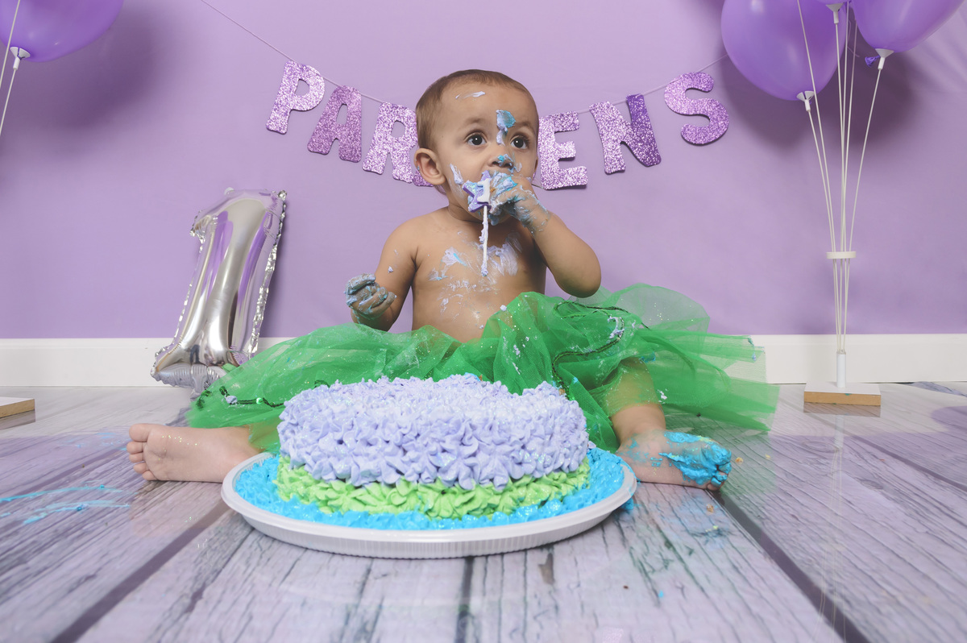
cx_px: 484
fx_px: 725
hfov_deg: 67.4
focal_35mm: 27
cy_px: 322
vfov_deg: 47.9
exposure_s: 1/60
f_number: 5.6
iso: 200
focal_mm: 18
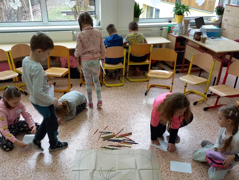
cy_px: 120
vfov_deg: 39.2
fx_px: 249
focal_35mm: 36
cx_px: 120
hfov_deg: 51.3
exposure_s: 1/50
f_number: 1.8
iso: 80
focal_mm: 4.65
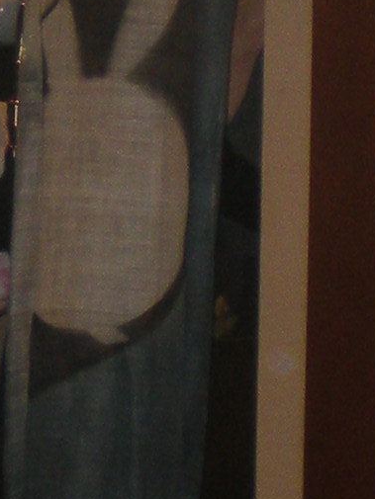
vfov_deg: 8.5
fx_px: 3335
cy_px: -11
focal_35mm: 231
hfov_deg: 6.4
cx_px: 136
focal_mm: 6.3
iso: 97
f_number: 3.1
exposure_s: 1/30
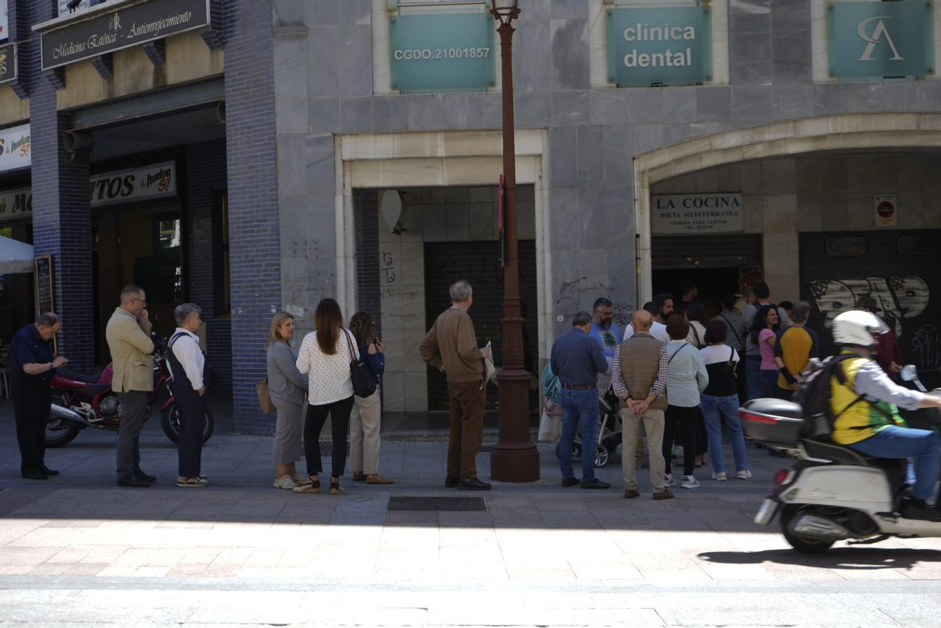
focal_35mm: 49
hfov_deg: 40.3
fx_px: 1282
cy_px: 314
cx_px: 470
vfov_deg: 27.6
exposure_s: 1/100
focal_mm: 49
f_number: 5.6
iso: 50
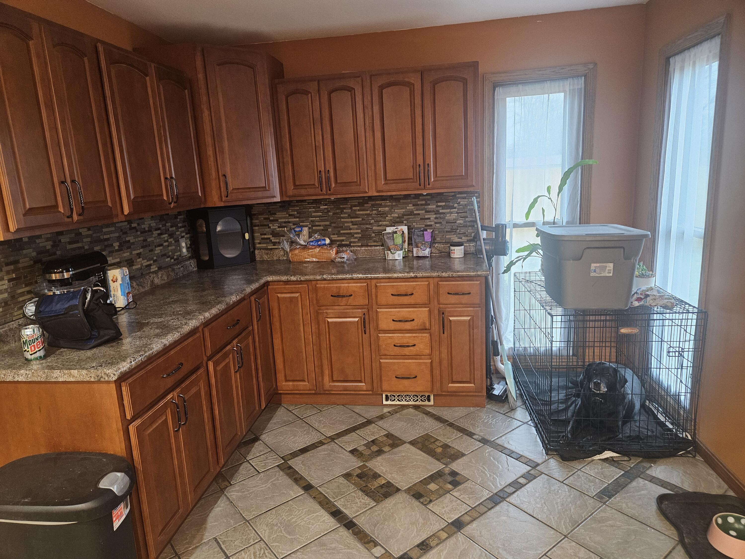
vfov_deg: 58.9
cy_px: 280
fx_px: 495
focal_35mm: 23
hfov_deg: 73.9
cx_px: 372
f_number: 1.8
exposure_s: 1/30
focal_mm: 5.4
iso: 500
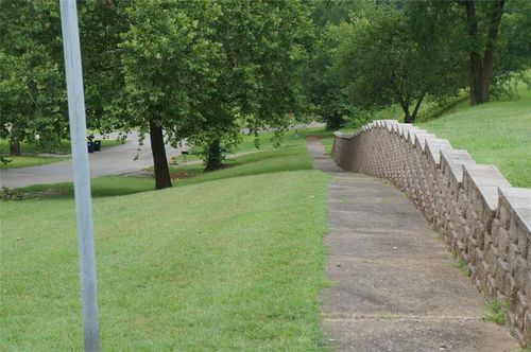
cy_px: 176
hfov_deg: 24.6
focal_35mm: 82
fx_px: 1215
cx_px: 266
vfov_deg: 16.5
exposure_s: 1/160
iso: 200
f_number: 6.3
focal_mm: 55
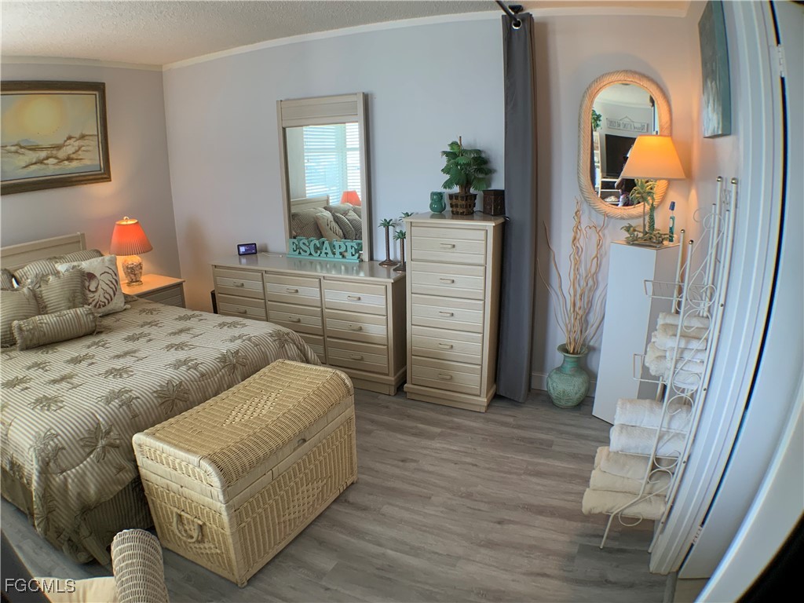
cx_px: 402
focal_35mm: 29
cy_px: 302
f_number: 1.8
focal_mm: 3
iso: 50
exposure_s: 1/60
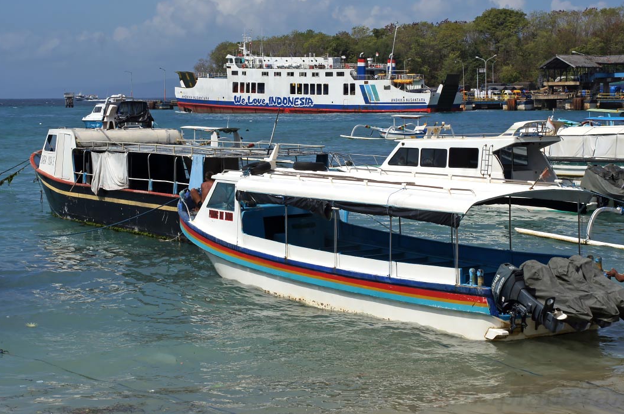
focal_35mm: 82
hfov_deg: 24.9
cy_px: 170
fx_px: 1413
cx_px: 298
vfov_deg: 16.7
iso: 100
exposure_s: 1/250
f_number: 14
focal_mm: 45
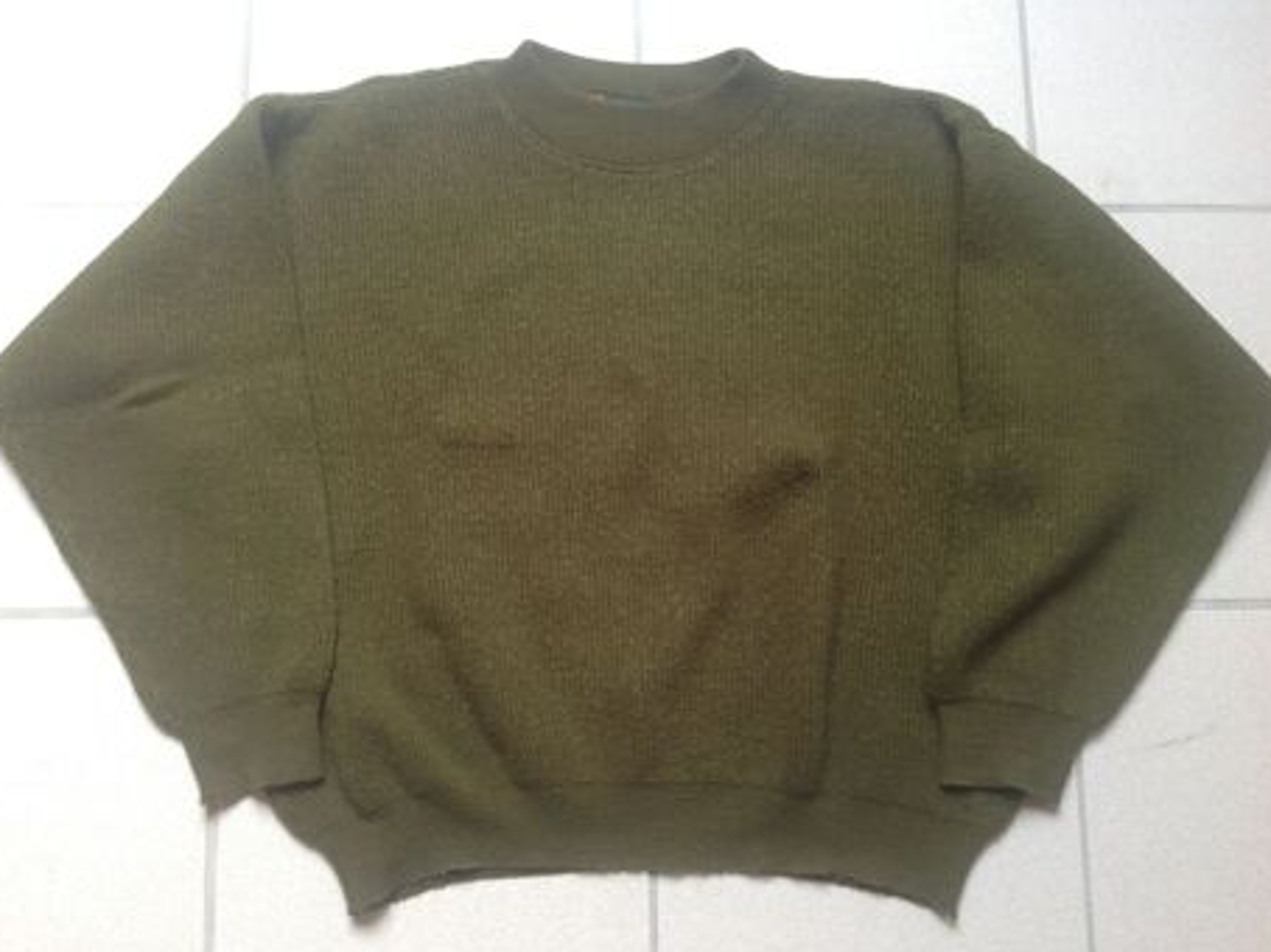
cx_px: 630
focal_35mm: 37
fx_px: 1358
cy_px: 477
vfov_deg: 38.6
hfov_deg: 50.2
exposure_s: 1/60
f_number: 2.4
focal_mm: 4.28
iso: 50
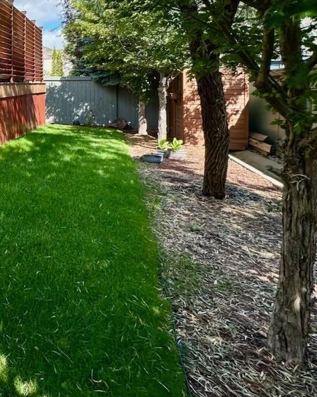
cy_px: 93
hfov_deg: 37.6
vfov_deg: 58.5
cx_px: -70
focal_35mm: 28
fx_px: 328
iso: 40
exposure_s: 1/485
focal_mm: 2.22
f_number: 2.2
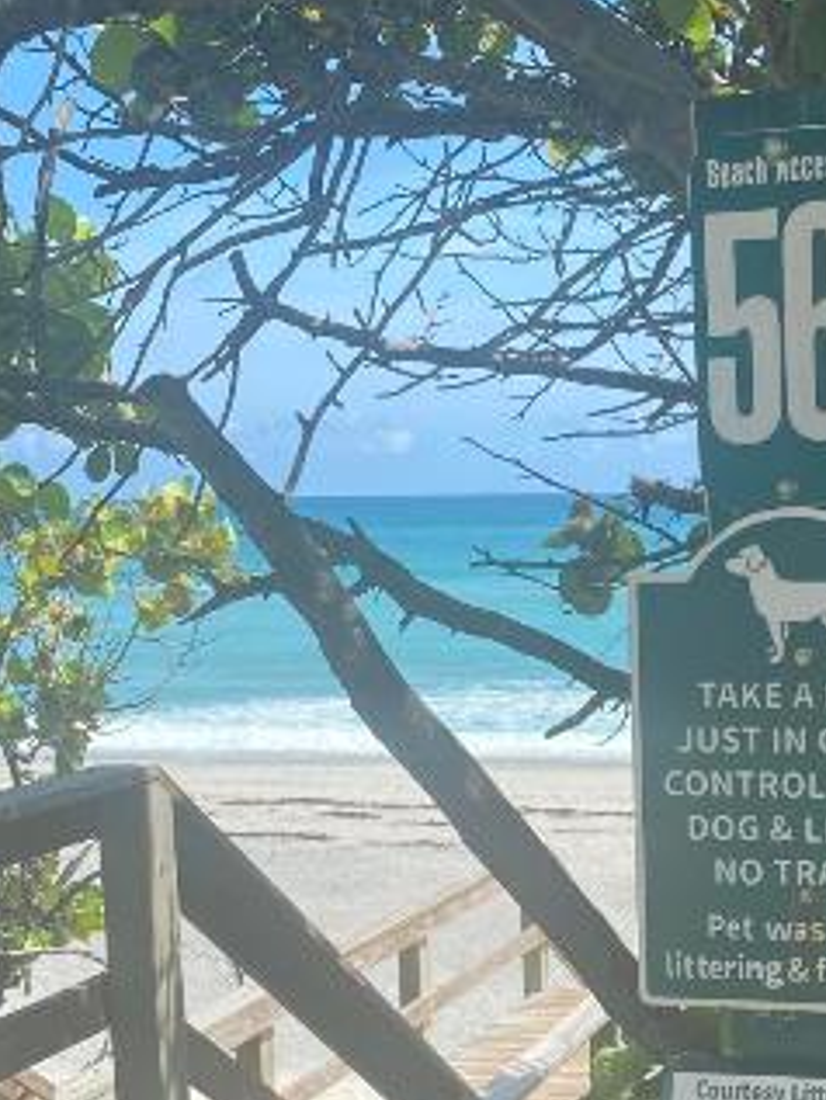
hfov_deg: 22.8
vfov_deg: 30.1
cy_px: 850
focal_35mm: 63
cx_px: 715
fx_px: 2003
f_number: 1.8
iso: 32
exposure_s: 1/1362
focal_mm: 4.25
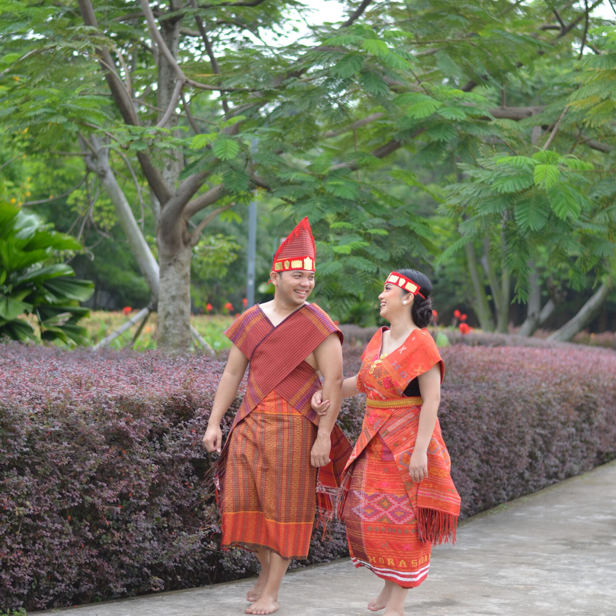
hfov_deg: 17.9
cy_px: 287
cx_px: 308
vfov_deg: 17.9
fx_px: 1953
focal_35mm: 97
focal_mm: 50
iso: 160
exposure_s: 1/1000
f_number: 1.8
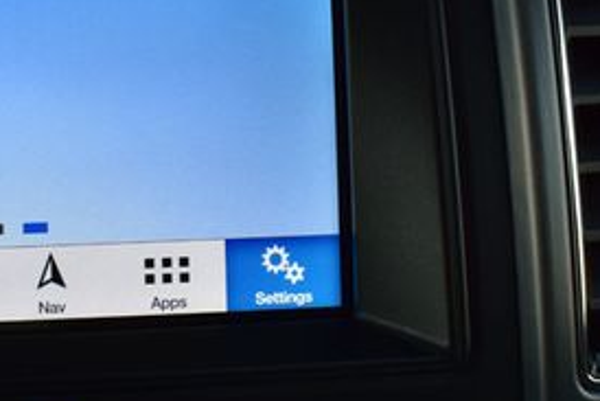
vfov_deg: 19.5
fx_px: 1167
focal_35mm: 70
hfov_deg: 27.4
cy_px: 162
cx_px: 15
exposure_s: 1/60
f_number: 8
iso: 400
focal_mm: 20
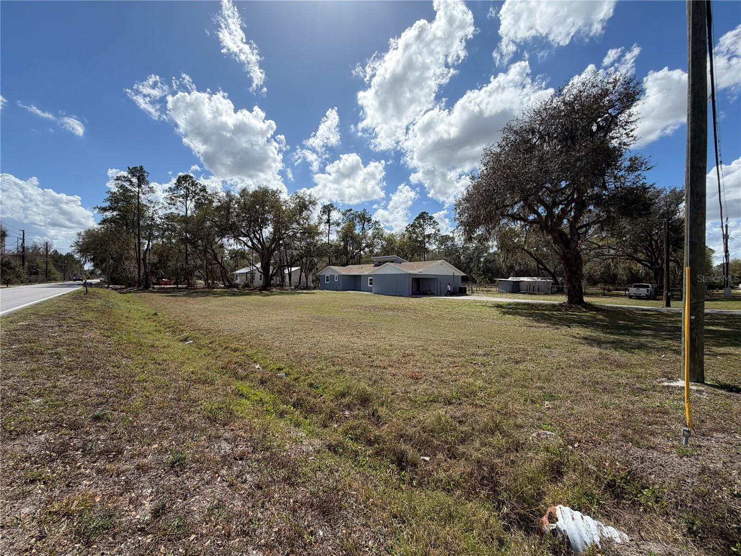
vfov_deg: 85.7
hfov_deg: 102.1
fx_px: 300
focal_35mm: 14
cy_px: 278
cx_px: 370
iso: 20
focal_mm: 2.22
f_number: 2.2
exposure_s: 1/1339
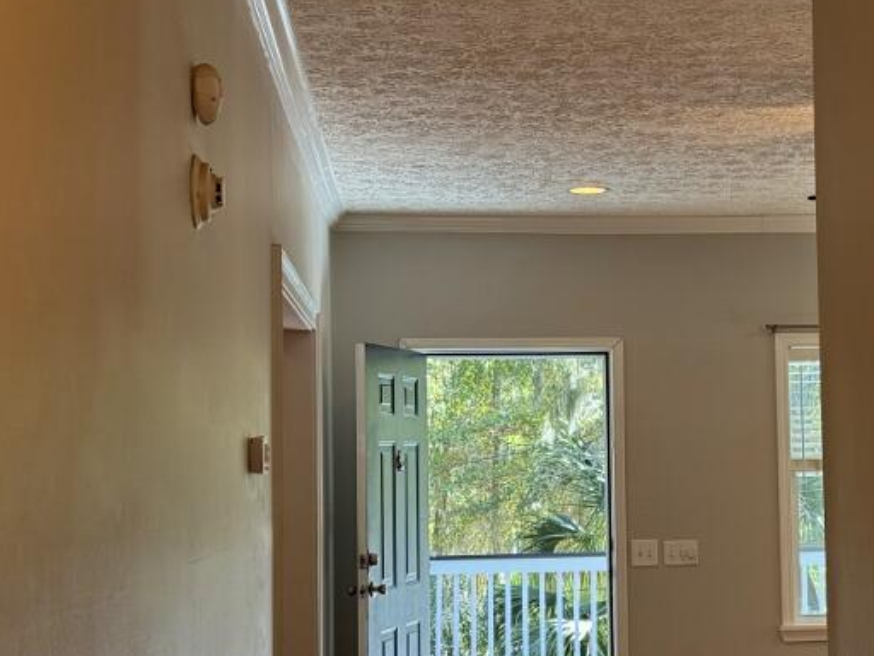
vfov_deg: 19.6
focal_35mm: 75
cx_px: 652
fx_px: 1894
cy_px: 359
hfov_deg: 25.7
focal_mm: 6.76
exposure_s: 1/60
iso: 64
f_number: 1.78
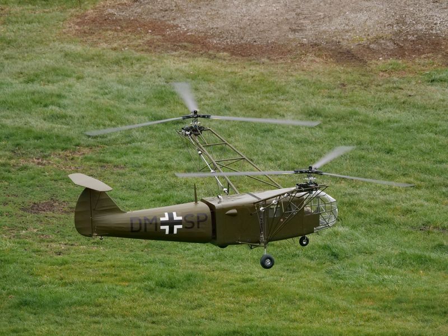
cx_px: 224
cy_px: 168
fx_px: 7765
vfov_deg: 2.5
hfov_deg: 3.3
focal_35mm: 600
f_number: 8
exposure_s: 1/640
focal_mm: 300
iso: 3200
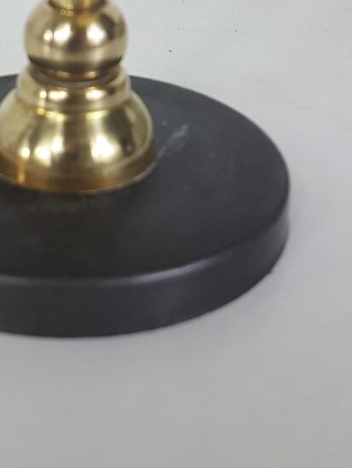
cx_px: 92
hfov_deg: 23.1
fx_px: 854
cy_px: -74
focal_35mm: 63
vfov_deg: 27.5
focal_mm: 4.2
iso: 50
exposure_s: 1/100
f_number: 1.7
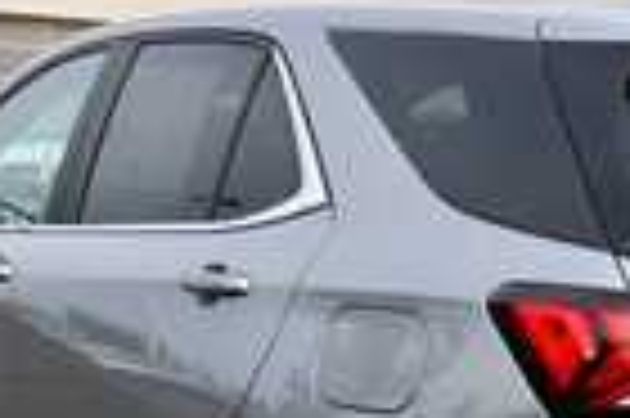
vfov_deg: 15.4
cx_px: 500
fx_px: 1503
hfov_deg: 23.3
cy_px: 465
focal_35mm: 86
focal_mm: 20
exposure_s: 1/250
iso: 200
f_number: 7.1
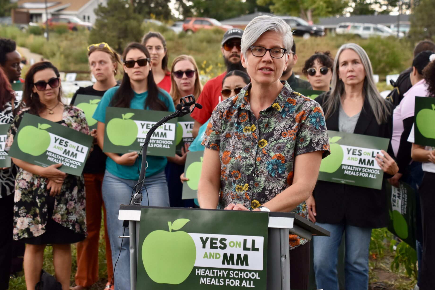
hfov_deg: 24.5
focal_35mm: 83
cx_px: 223
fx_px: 1003
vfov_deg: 16.4
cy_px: 135
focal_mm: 50
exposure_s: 1/250
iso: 640
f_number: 4.8
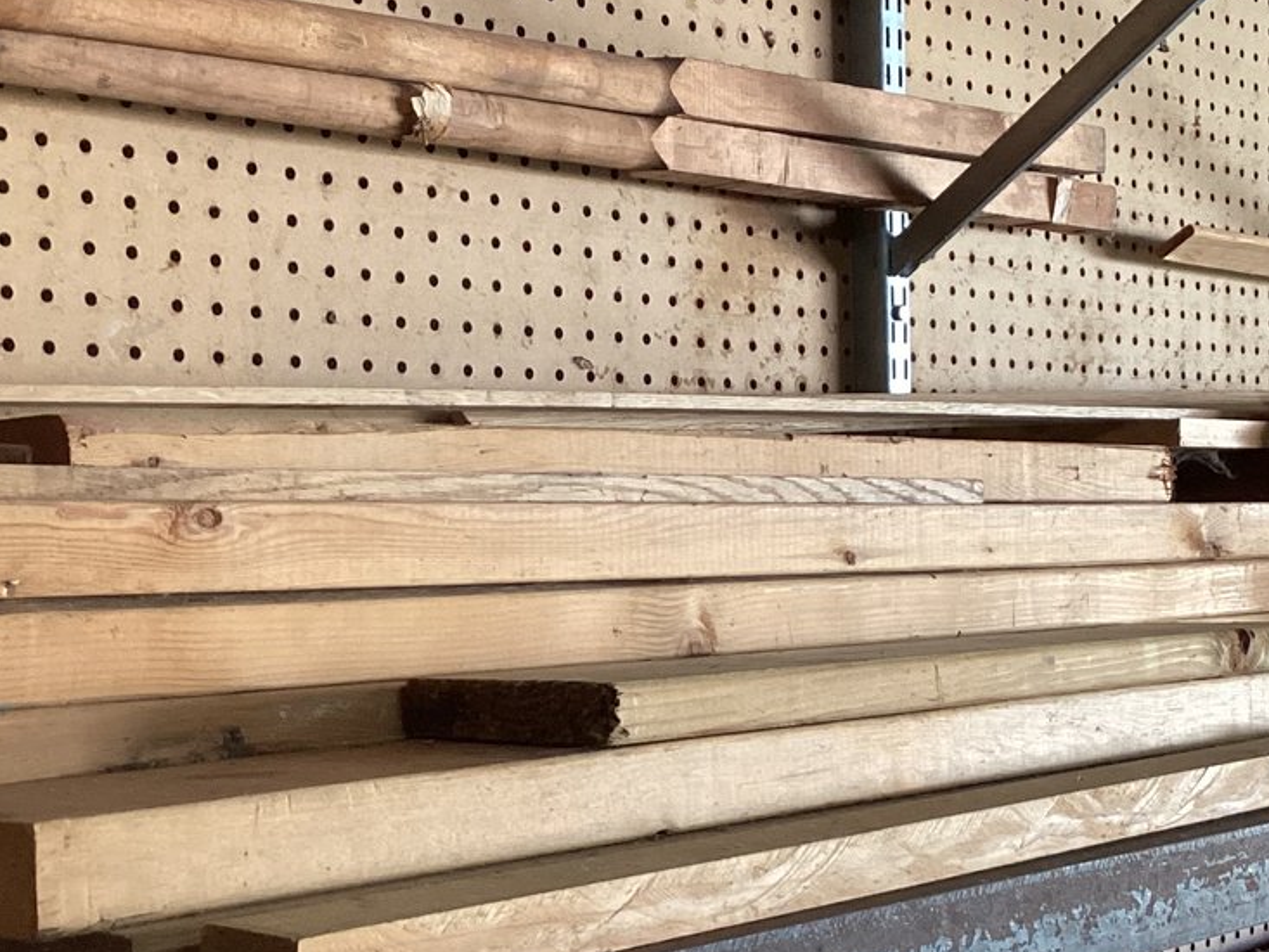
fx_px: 2347
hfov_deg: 30.2
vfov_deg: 22.9
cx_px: 714
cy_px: 598
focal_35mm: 64
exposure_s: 1/60
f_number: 2.4
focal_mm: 3.3
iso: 200
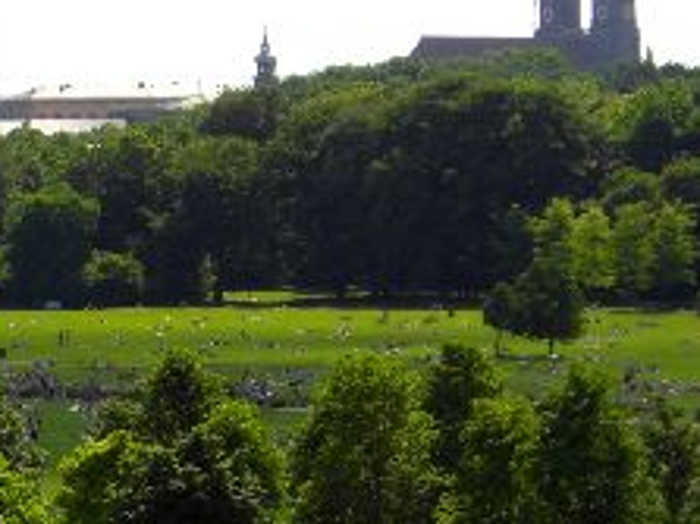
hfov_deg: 7.8
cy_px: 477
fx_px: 5113
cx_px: -107
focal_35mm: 253
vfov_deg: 5.9
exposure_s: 1/320
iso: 64
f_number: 4.6
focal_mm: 15.3
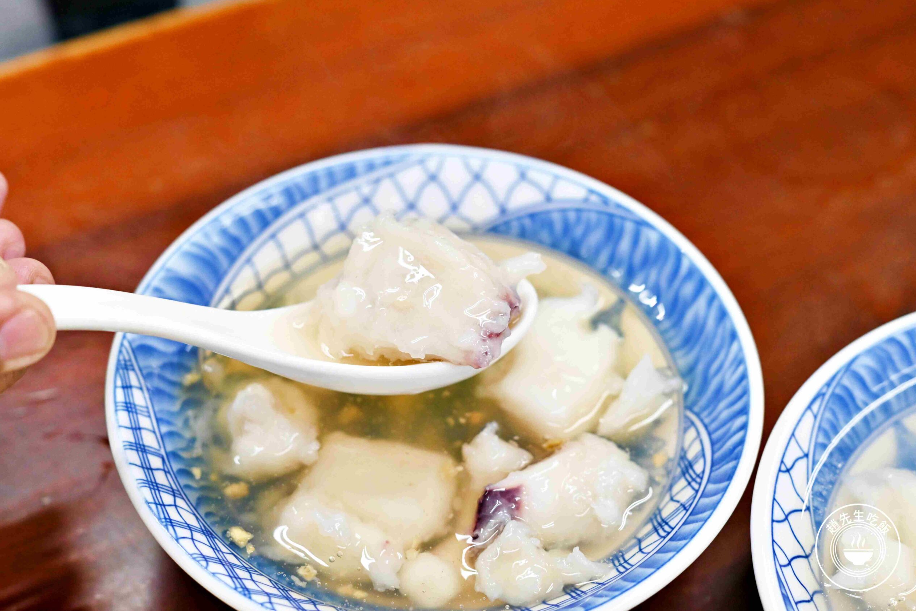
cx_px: 458
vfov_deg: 17.9
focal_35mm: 76
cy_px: 309
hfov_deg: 26.7
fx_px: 1934
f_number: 3.2
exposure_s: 1/200
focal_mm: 50
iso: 1000
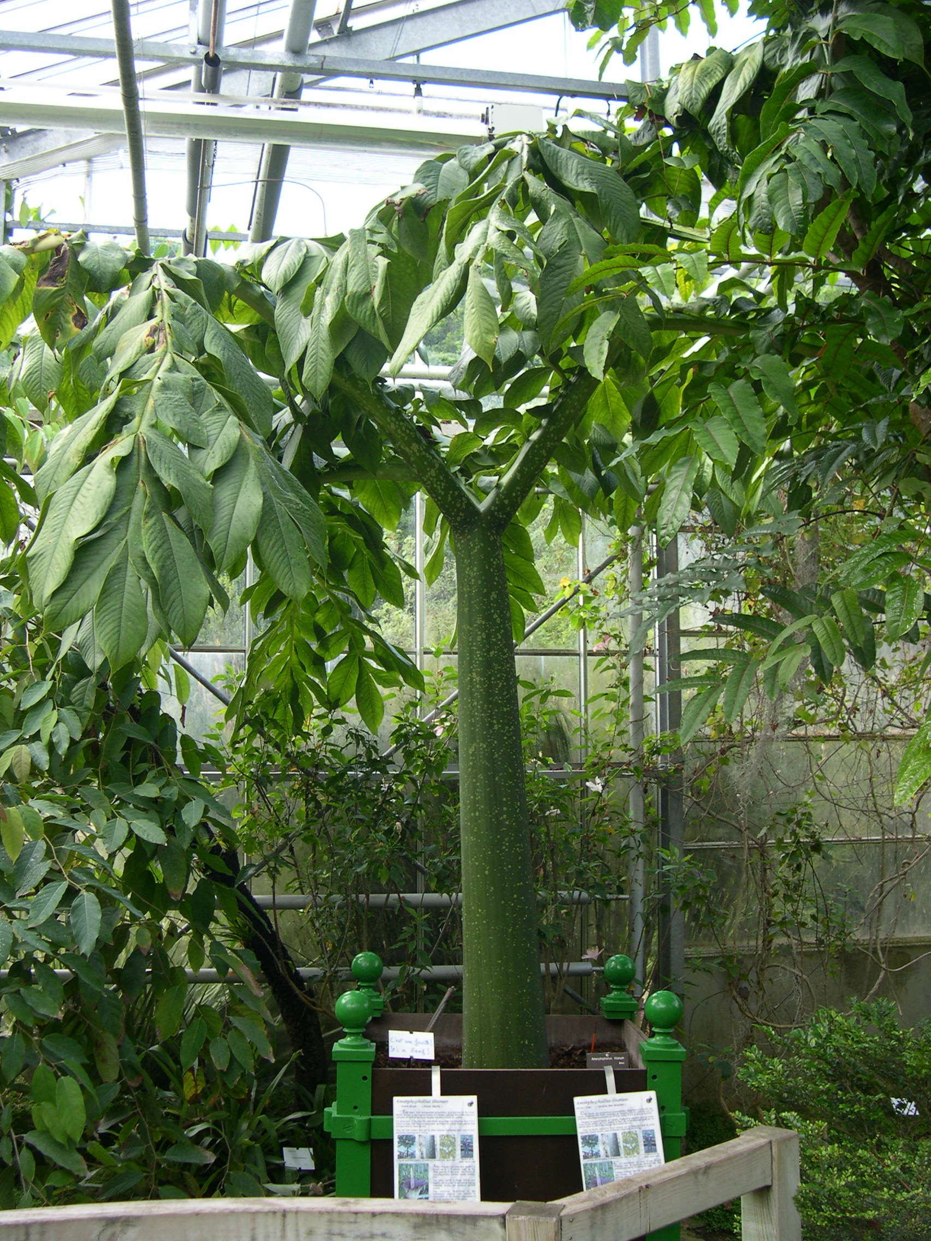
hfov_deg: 37.7
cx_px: 466
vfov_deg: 49.0
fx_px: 1363
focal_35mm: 38
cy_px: 620
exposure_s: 1/128
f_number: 2.8
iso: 100
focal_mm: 8
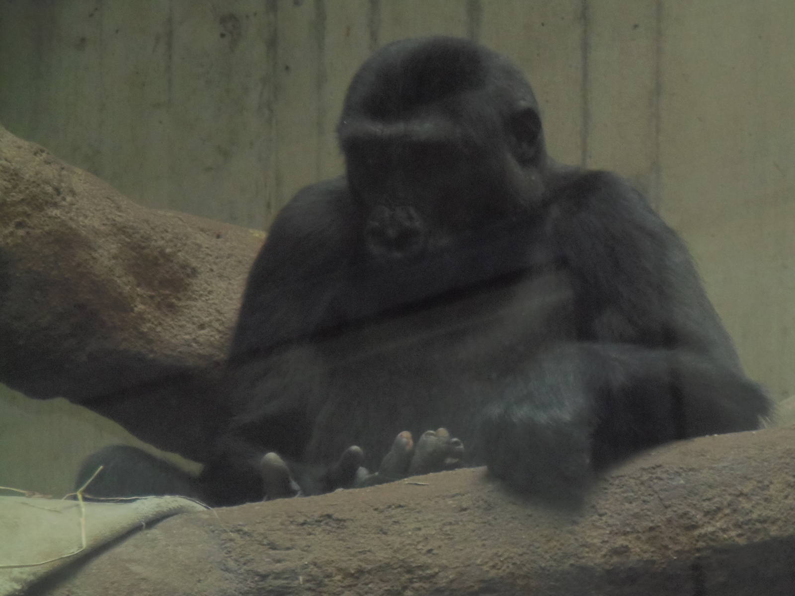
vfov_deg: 3.9
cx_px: 398
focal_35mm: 384
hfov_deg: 5.2
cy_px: 298
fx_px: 8819
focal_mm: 71.1
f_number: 5
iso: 400
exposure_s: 1/80
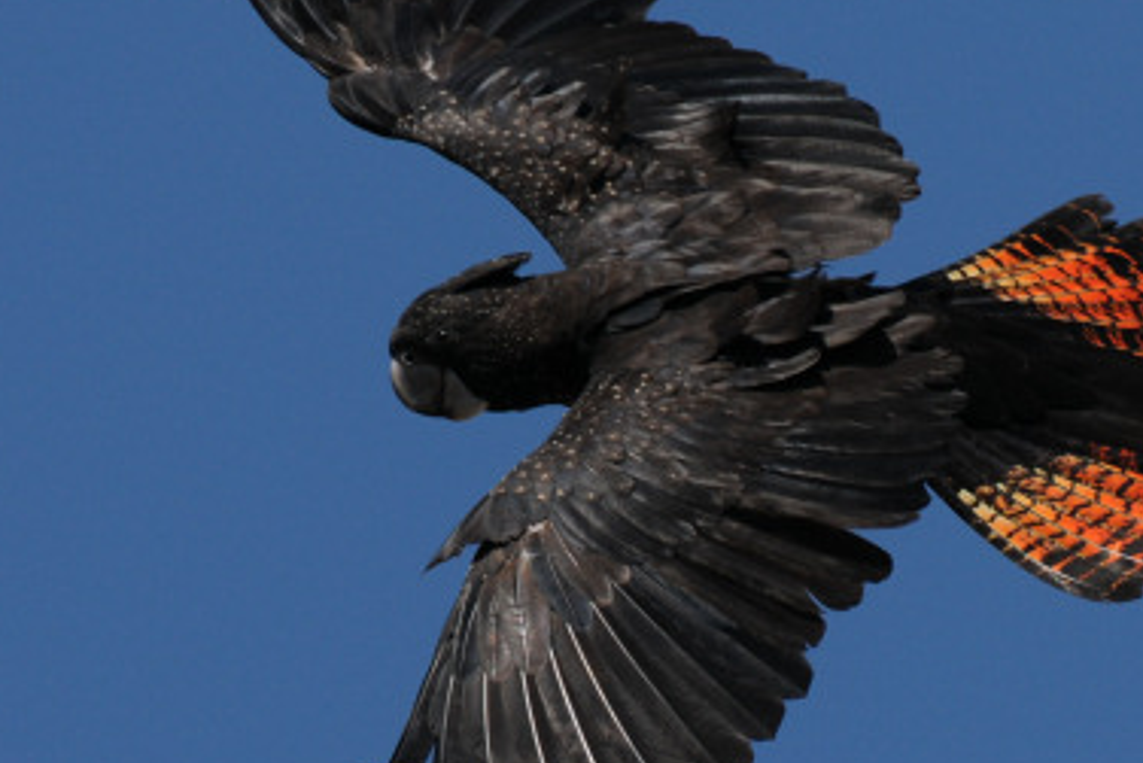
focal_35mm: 958
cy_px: 344
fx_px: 30427
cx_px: 745
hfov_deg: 2.2
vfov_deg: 1.4
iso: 200
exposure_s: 1/1250
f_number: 6.3
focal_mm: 400
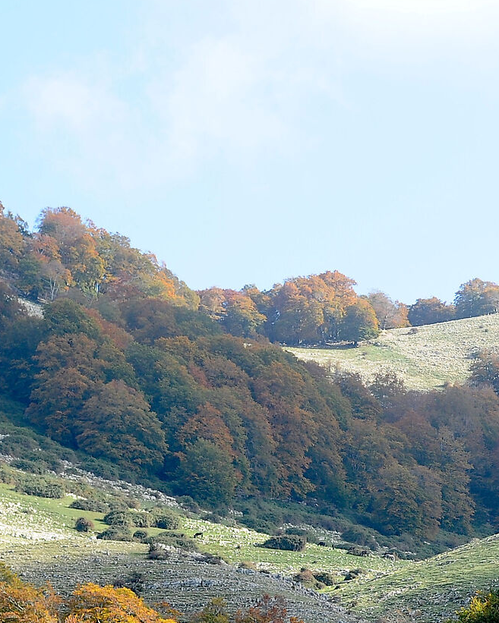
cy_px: 443
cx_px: 701
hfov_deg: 6.6
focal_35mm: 233
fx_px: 4301
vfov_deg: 8.3
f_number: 4.5
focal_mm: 85
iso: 320
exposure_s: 1/800
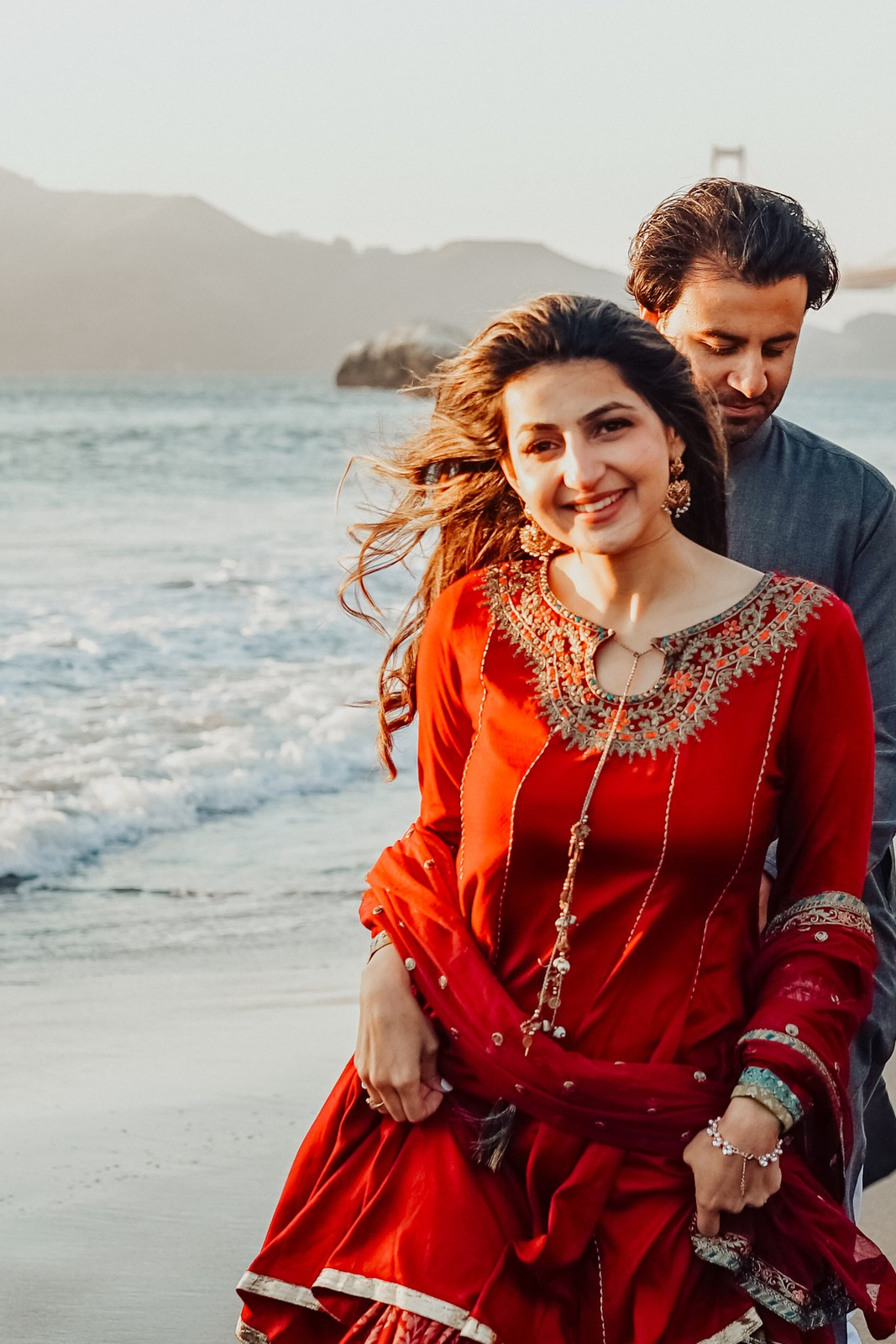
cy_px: 637
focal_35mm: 84
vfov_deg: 24.2
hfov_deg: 16.2
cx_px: 655
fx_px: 3135
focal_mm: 35
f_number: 2.8
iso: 64
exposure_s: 1/200
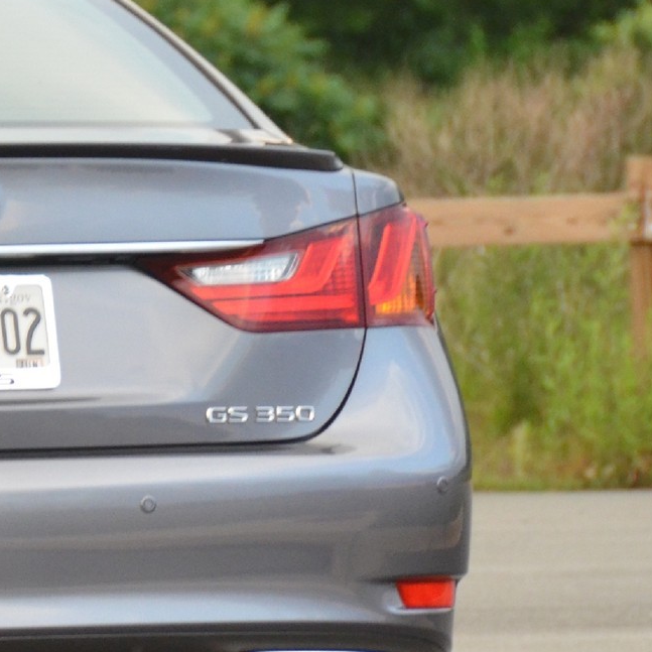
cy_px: 375
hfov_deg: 2.6
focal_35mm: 664
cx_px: -420
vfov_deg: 2.6
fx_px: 14142
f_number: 5.6
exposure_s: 1/200
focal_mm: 135
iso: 1600
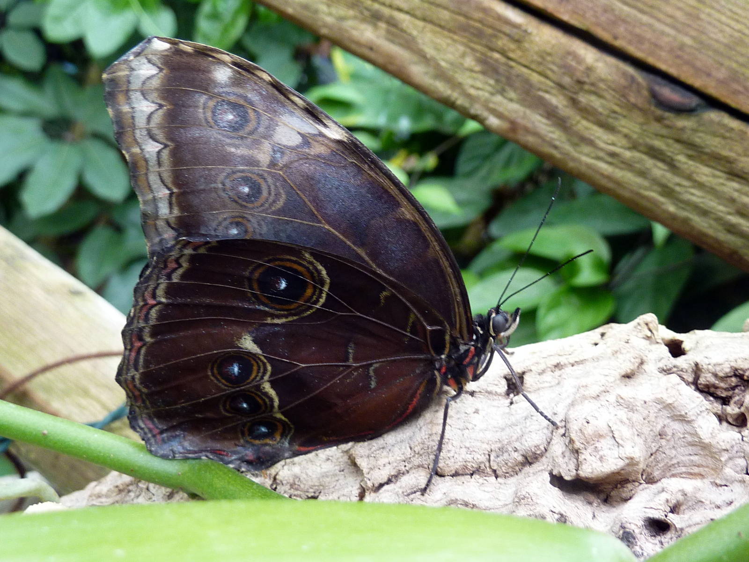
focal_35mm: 38
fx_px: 822
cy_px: 281
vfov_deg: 37.7
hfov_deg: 49.0
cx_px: 374
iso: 160
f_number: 3.3
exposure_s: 1/30
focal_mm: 4.4
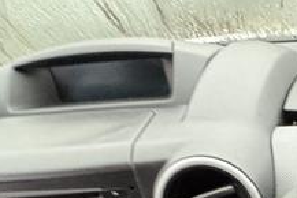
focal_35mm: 60
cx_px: 346
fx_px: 495
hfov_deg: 29.3
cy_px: 324
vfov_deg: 19.0
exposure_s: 1/60
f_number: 2.2
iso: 800
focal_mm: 2.22
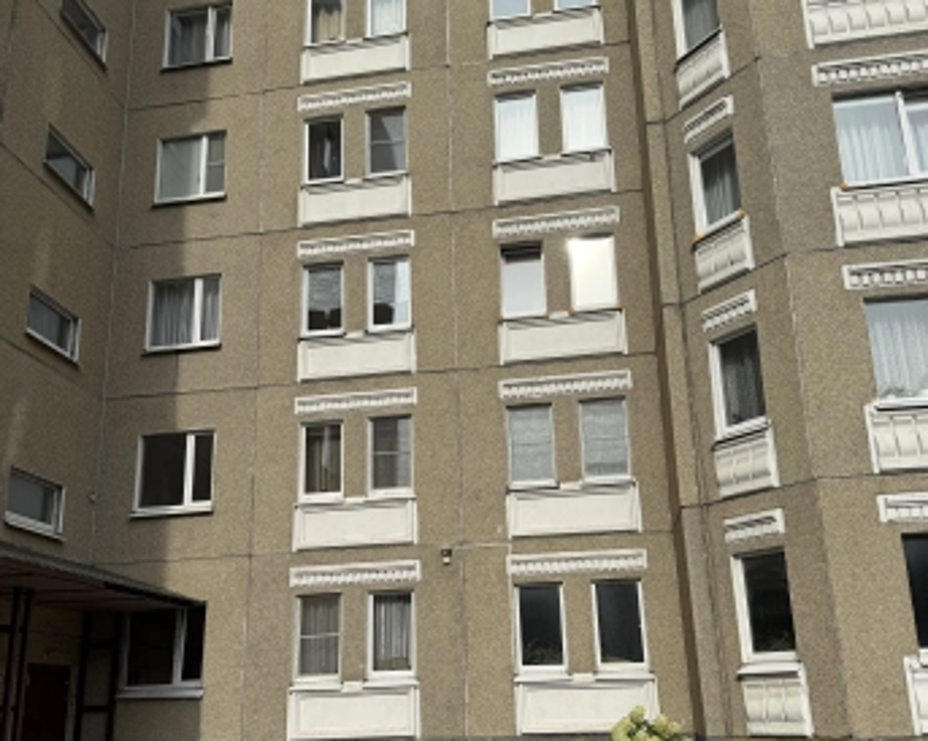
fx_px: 878
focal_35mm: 32
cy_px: 454
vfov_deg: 45.4
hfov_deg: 55.7
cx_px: 472
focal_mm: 6.76
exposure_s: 1/4975
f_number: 1.78
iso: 80
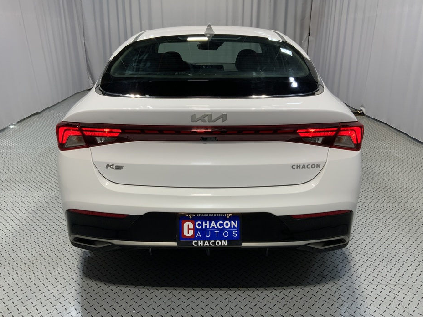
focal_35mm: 30
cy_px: 155
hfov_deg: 60.0
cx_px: 206
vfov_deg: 46.8
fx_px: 367
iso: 32
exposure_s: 1/62
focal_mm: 3
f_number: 1.8
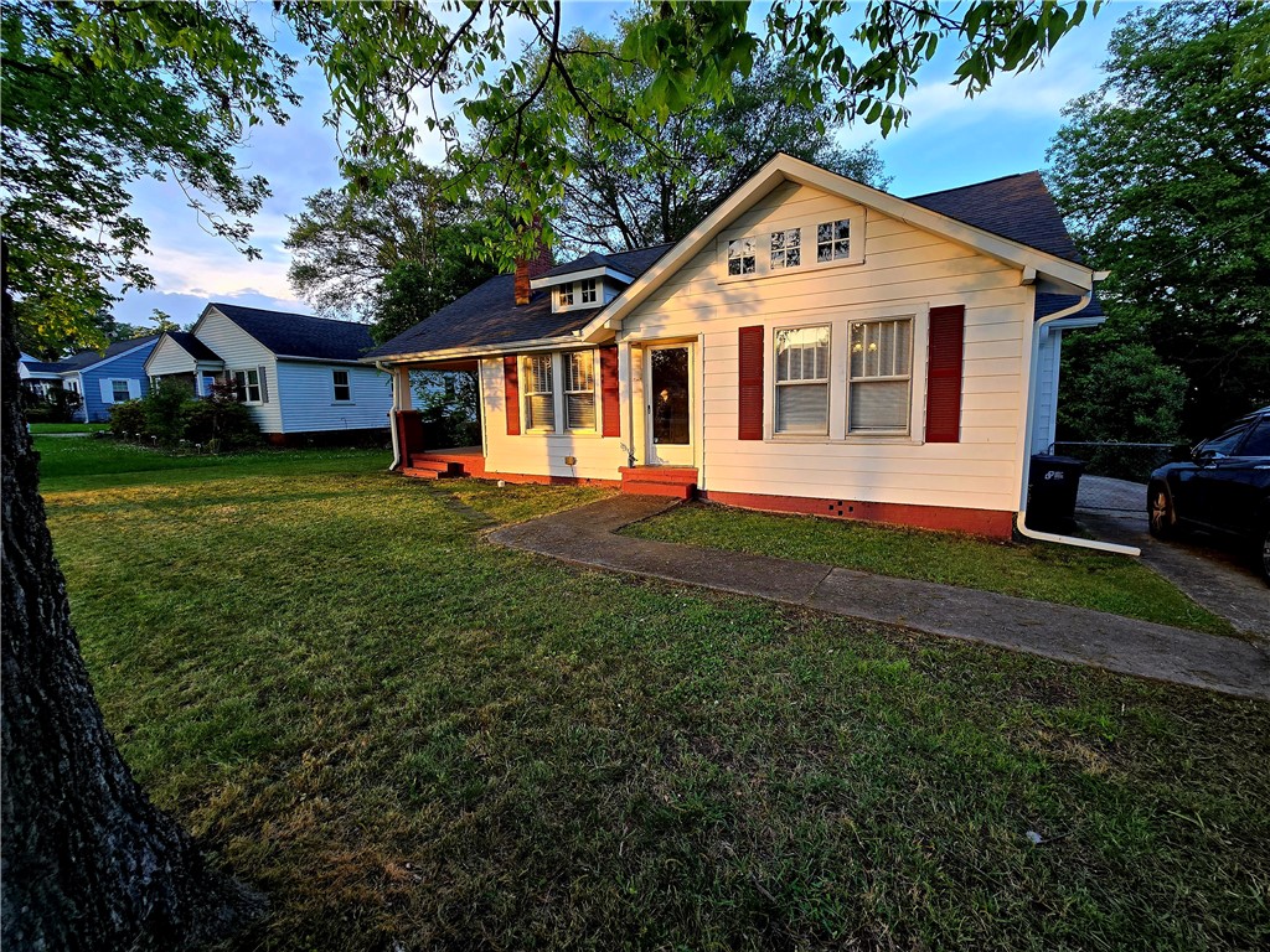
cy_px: 476
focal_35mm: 13
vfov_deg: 89.9
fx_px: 477
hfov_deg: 106.2
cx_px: 635
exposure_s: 1/128
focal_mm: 2.2
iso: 50
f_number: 2.2
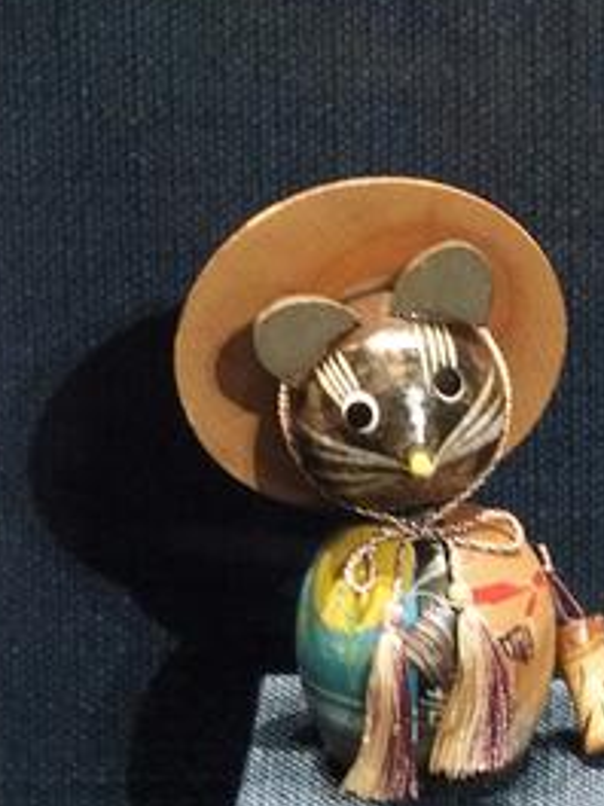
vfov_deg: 7.0
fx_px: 6537
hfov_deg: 5.3
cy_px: 498
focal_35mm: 281
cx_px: 372
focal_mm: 35
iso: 1600
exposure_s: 1/25
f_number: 2.8
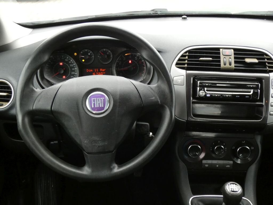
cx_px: 136
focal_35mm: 43
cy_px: 102
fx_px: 339
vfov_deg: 33.6
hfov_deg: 43.9
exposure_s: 1/80
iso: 800
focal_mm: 7.8
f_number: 5
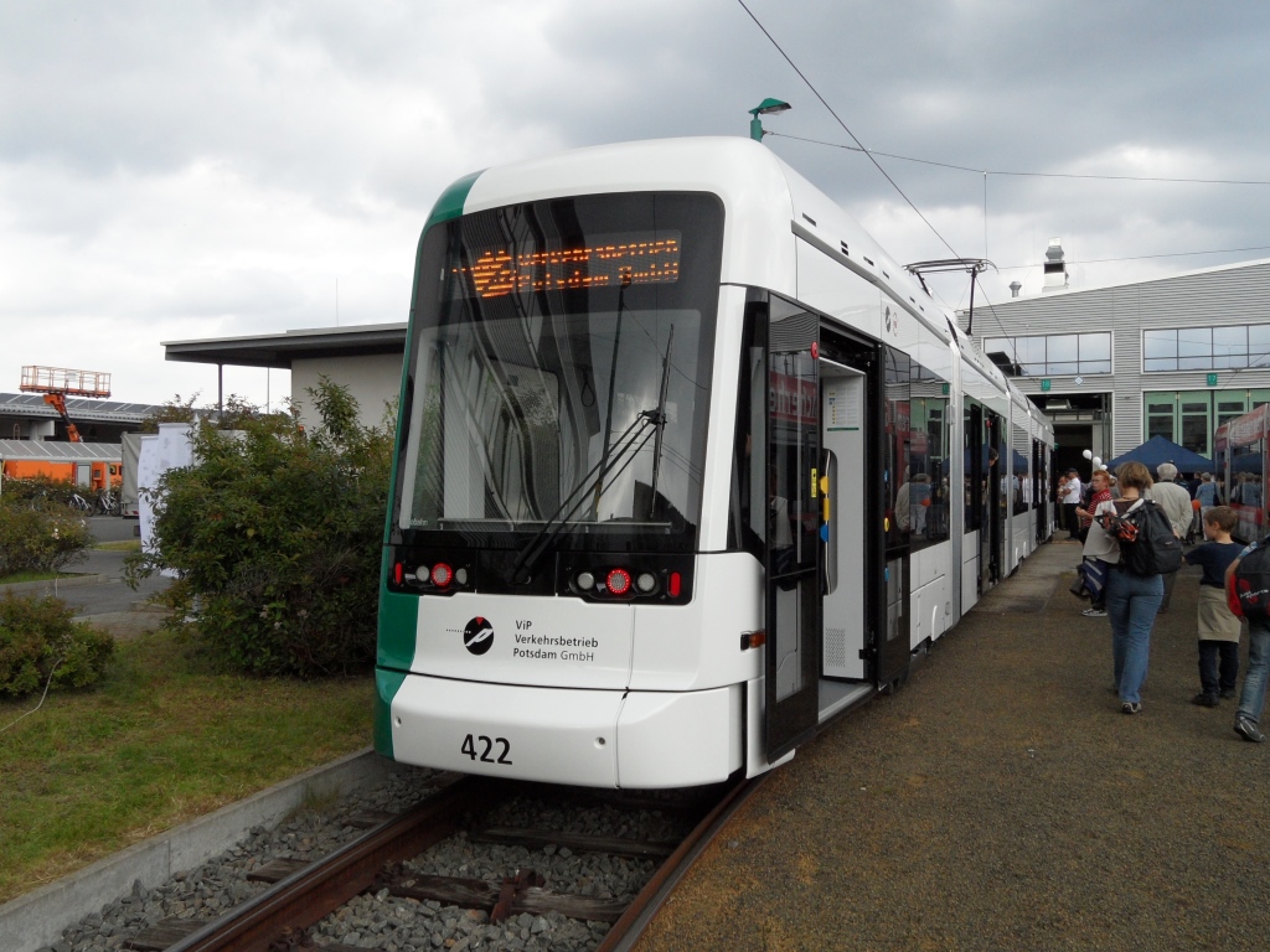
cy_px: 476
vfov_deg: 49.7
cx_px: 635
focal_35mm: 28
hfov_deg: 63.4
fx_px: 1027
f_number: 3.4
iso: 80
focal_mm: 4.6
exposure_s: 1/350
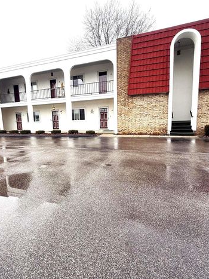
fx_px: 161
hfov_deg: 65.5
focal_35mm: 20
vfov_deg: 81.8
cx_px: 86
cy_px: 141
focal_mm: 2.22
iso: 50
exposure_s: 1/110
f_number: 2.2
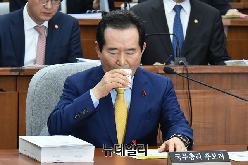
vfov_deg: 5.5
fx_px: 1721
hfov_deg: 8.2
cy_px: 82
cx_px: 124
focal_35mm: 250
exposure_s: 1/250
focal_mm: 250
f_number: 13
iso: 6400
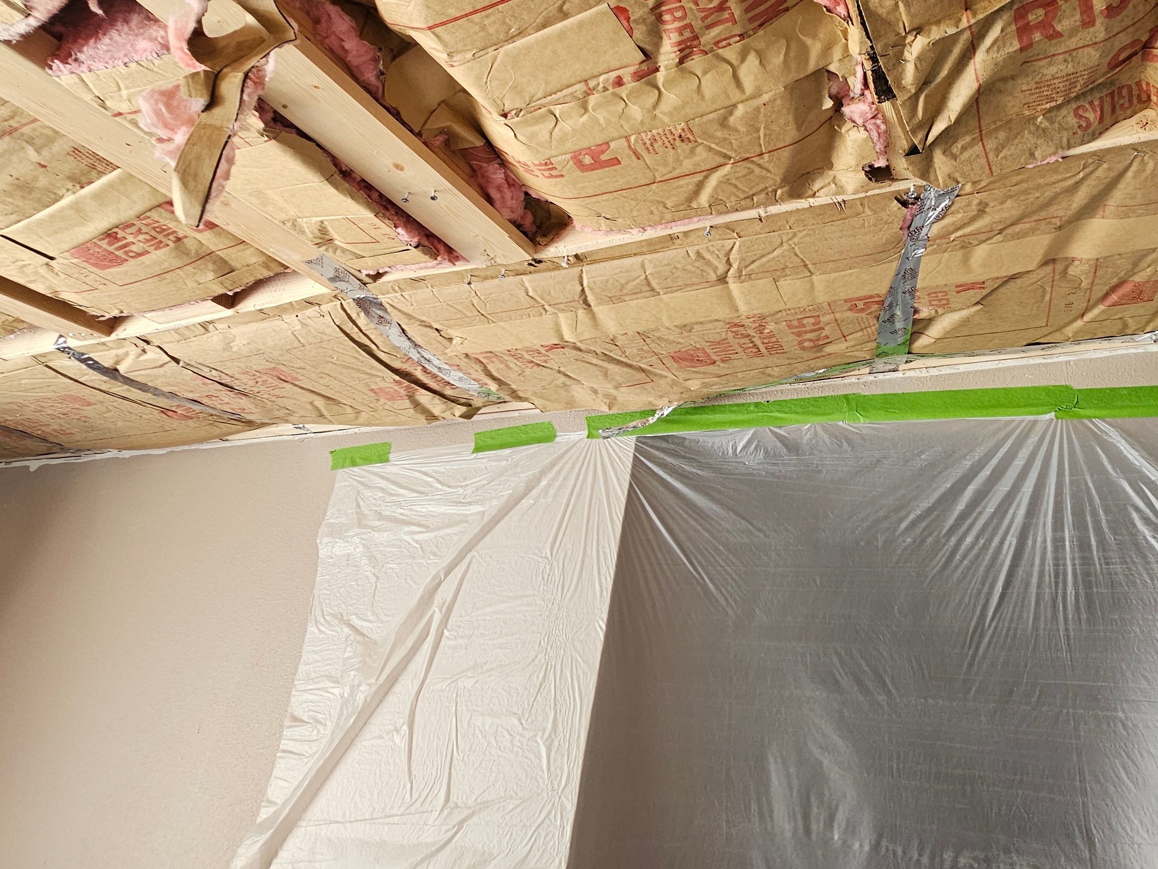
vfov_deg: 65.5
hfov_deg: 80.4
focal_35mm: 20
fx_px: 669
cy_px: 357
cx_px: 713
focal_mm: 2.2
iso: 125
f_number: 2.2
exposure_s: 1/60
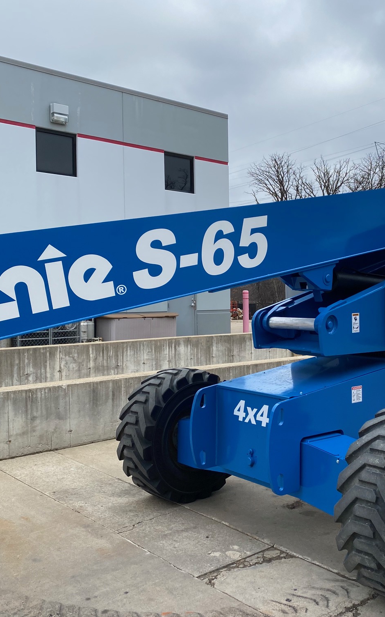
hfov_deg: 34.2
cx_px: 248
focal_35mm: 37
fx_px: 621
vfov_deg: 52.7
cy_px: 309
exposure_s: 1/1704
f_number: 1.8
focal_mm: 4.25
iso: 32
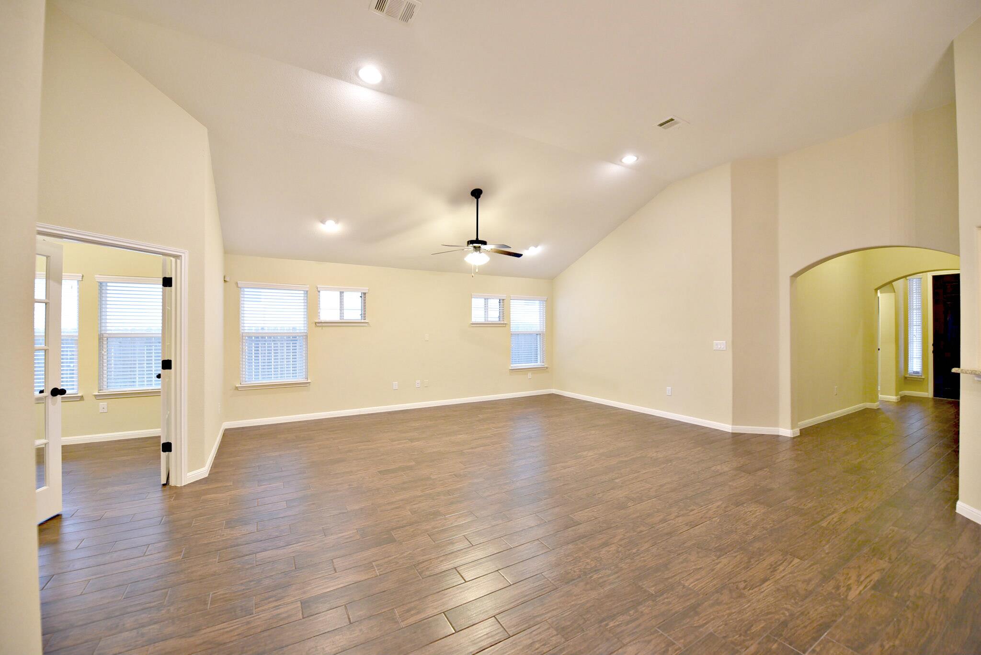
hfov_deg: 104.2
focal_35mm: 14
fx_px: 382
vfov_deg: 81.3
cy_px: 328
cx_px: 490
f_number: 3.2
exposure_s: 1/60
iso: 800
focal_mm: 14
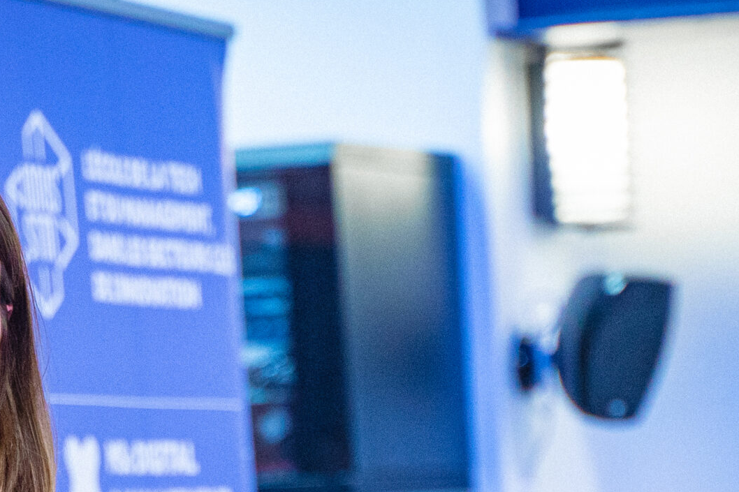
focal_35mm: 271
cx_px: 124
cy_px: 564
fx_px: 5562
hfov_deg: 7.6
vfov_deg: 5.1
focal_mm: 75
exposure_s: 1/125
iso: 1250
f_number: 2.8
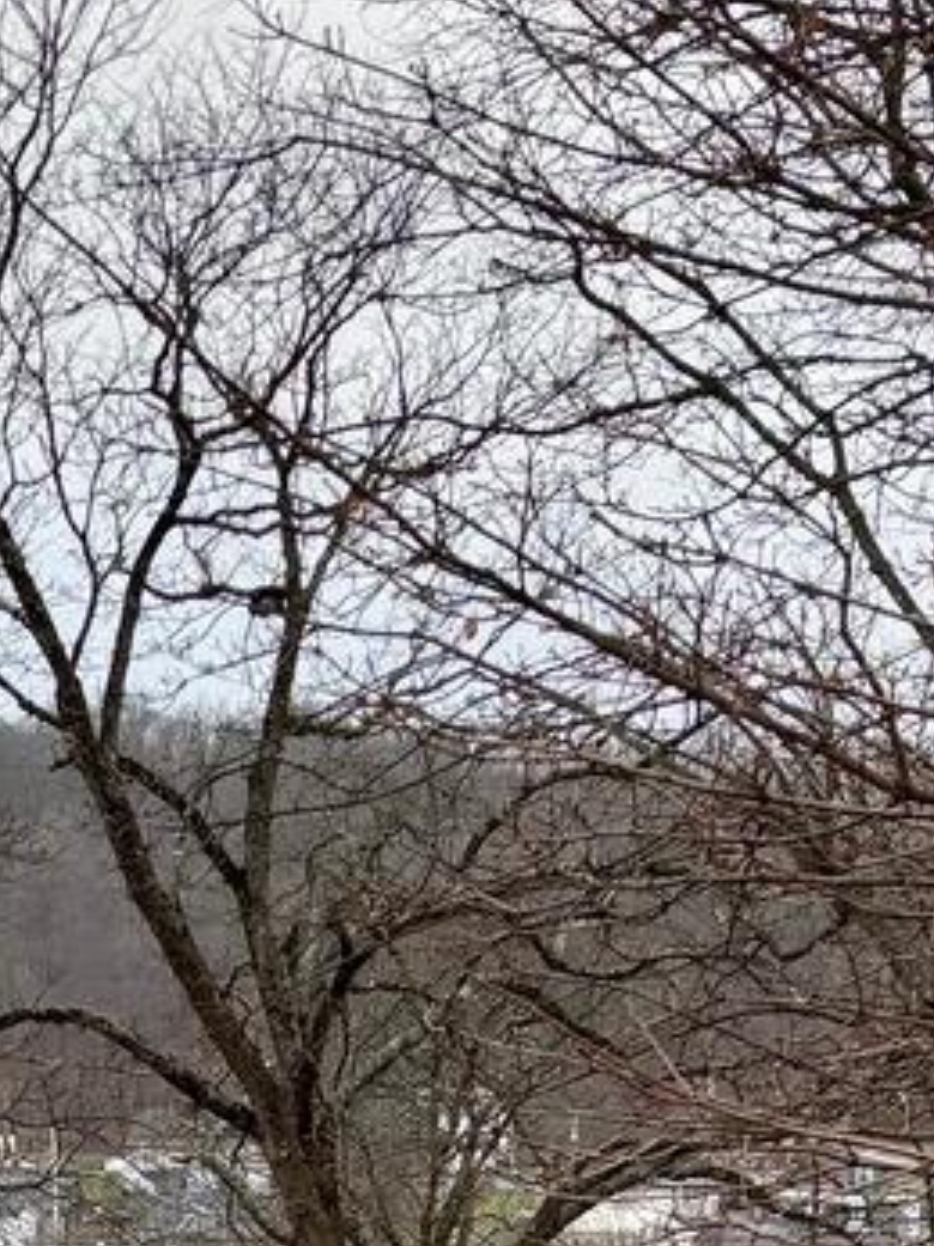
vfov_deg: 16.2
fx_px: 4140
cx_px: -266
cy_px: 1627
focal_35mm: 115
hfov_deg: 12.5
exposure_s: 1/265
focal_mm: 5.96
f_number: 1.6
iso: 40
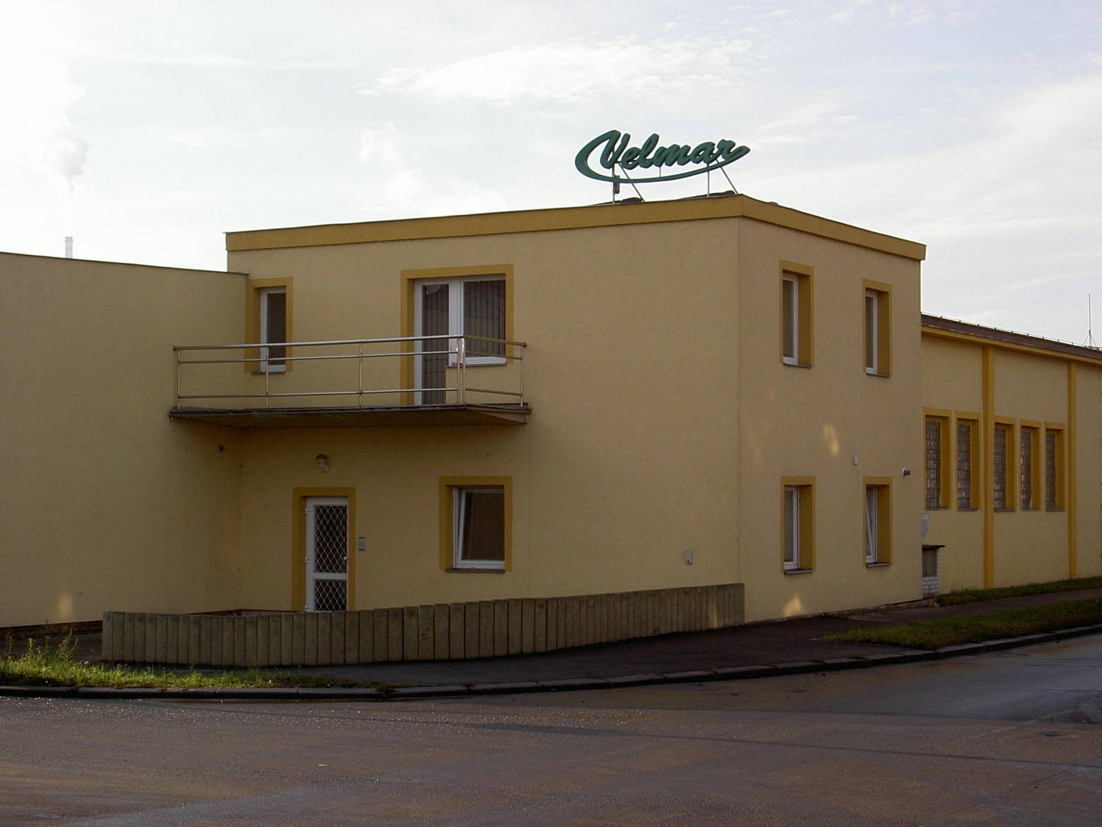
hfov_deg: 28.2
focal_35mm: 69
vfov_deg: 21.3
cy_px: 414
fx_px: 2197
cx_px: 551
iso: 100
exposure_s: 1/263
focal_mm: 14.2
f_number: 6.1
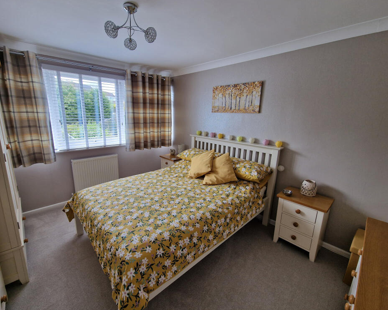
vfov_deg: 88.0
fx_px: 161
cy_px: 155
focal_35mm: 14
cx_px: 187
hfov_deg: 100.7
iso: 64
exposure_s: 1/100
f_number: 2.2
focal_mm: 2.2
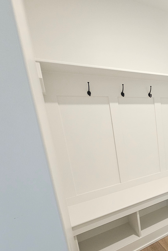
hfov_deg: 44.5
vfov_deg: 77.8
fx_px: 154
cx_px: 182
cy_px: 148
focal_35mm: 22
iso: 250
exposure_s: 1/60
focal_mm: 2.2
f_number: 2.2
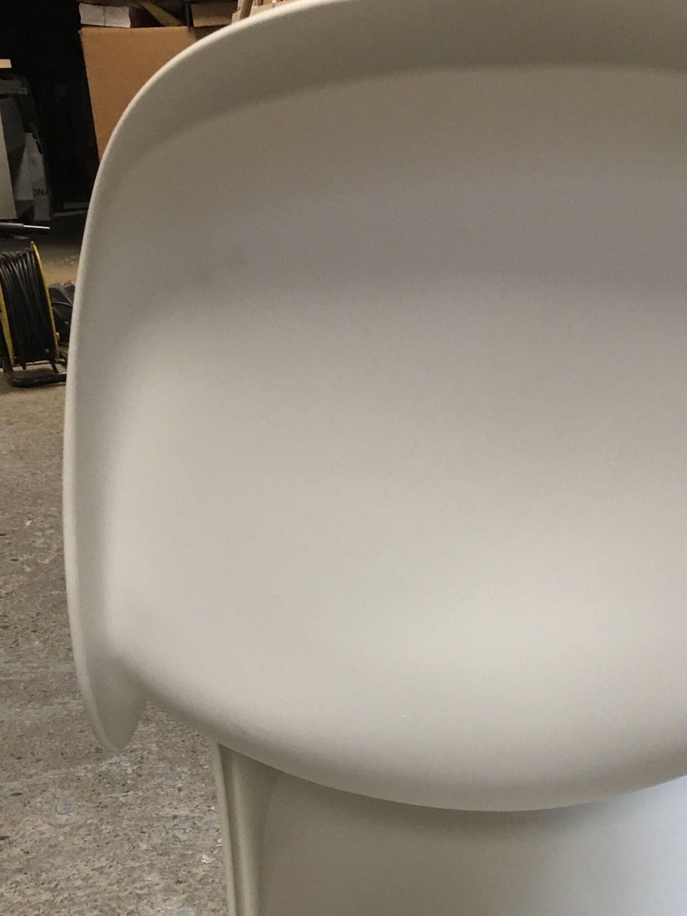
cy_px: 705
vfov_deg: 33.0
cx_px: 504
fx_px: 1508
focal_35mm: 57
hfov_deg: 25.4
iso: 64
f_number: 2.2
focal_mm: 4.15
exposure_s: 1/17
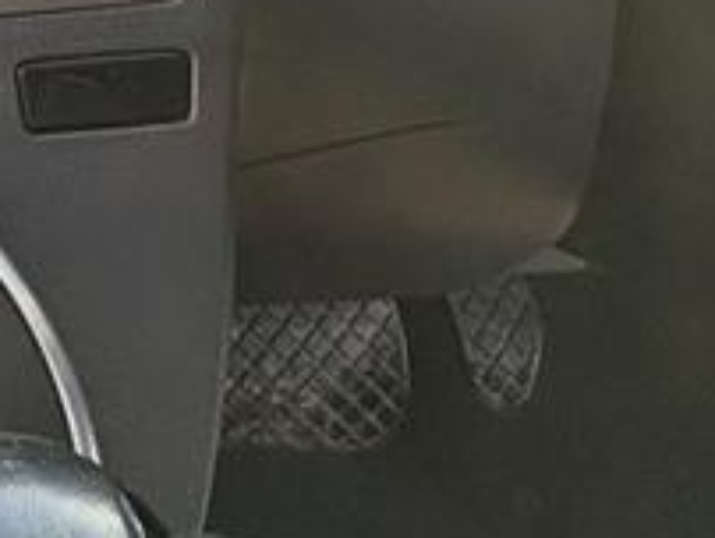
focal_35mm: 62
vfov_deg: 20.0
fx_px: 1282
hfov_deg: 24.4
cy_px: -304
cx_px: -350
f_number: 2.2
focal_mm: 2.22
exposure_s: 1/99
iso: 100
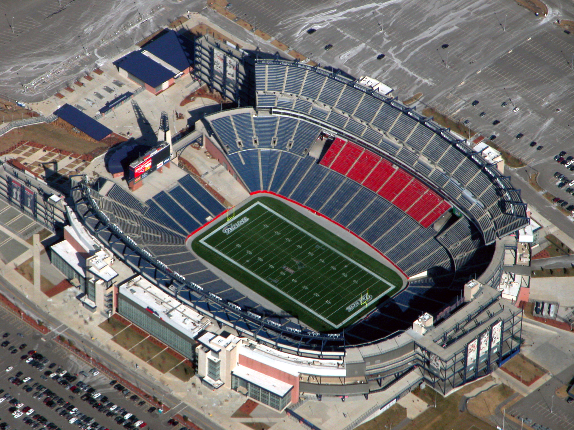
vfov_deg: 5.3
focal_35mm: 280
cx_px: 287
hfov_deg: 7.1
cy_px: 215
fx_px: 4643
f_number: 5.9
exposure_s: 1/571
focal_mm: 71.2
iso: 100
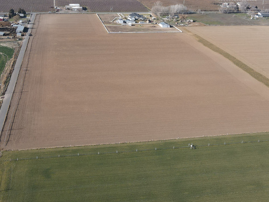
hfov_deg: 39.6
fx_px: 373
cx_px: 142
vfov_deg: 29.7
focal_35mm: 48
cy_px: 48
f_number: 2.8
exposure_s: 1/500
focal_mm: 4.5
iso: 100
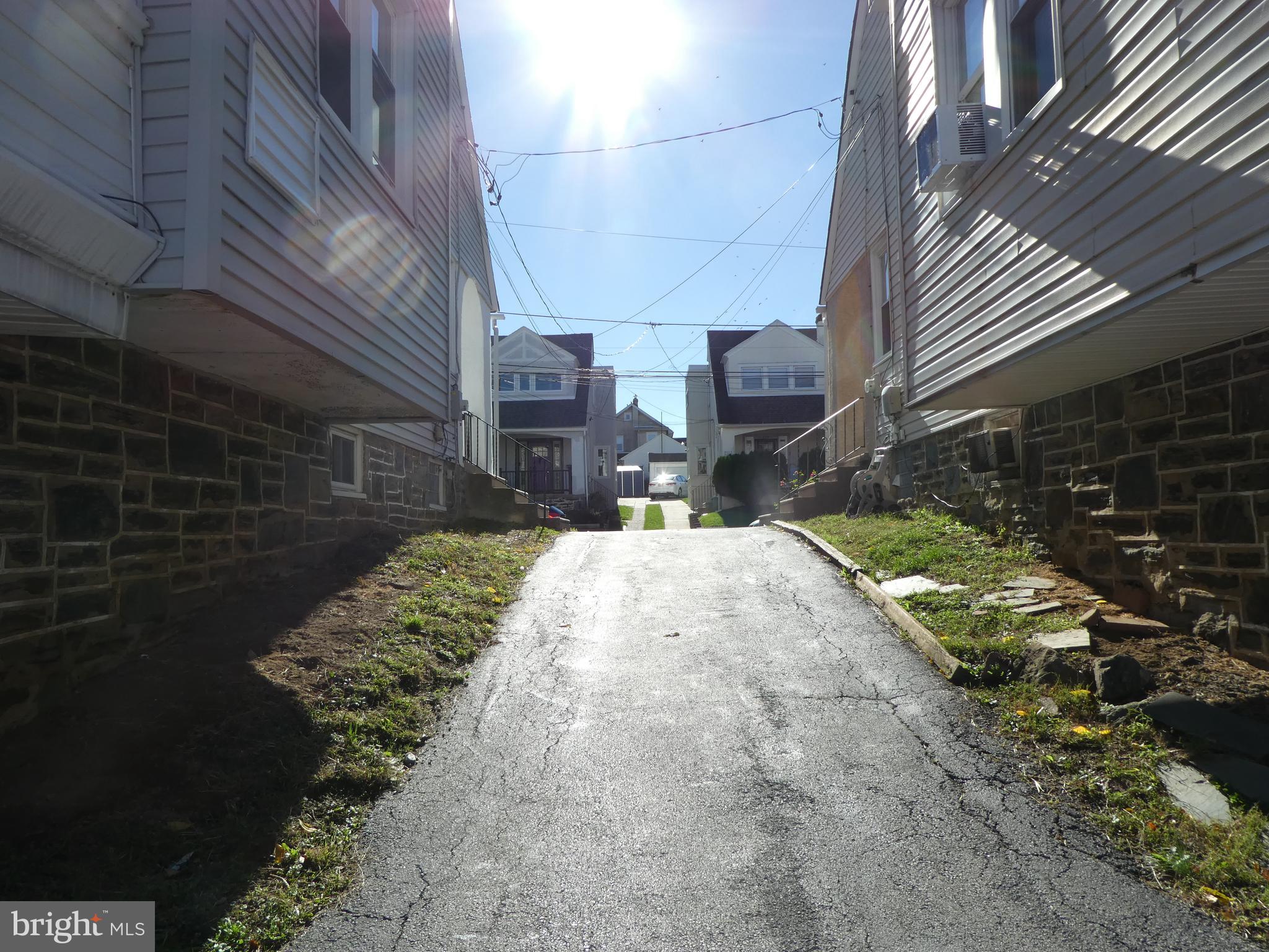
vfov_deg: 56.8
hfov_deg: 71.6
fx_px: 880
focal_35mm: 24
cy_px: 476
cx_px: 634
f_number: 3.3
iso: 80
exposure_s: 1/1000
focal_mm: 4.3
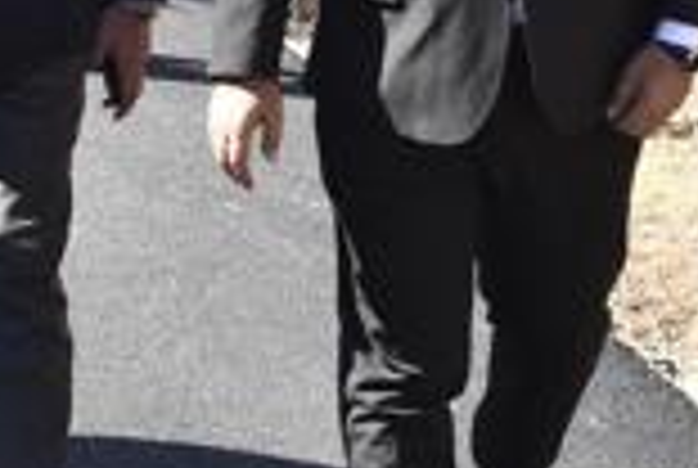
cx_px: -498
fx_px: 3574
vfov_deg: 7.5
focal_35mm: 184
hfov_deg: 10.6
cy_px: 86
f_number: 11
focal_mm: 31
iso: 1000
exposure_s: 1/500
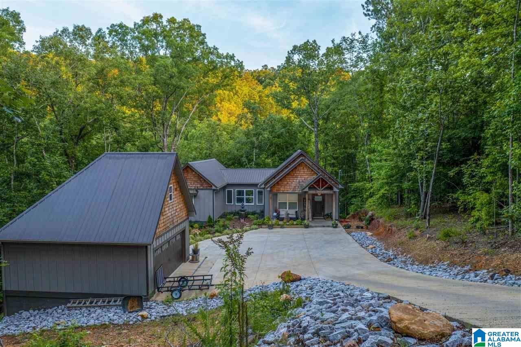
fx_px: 405
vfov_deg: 46.4
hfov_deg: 65.5
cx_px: 260
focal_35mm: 28
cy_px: 174
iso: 100
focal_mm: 10.26
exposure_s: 1/60
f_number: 4
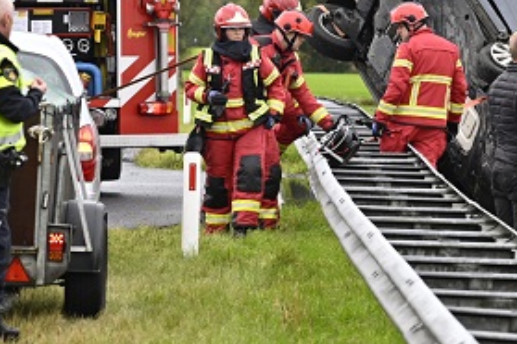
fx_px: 4839
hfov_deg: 6.1
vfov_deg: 4.1
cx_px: 424
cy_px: 17
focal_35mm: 337
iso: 110
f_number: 4
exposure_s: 1/200
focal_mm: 94
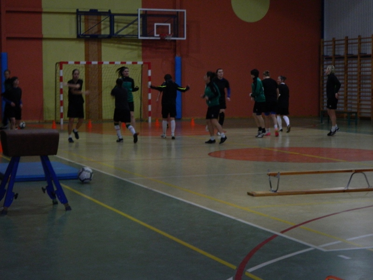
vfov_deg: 17.6
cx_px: 186
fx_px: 905
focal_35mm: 84
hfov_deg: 23.3
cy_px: 140
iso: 400
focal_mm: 15.1
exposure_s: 1/50
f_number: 4.2
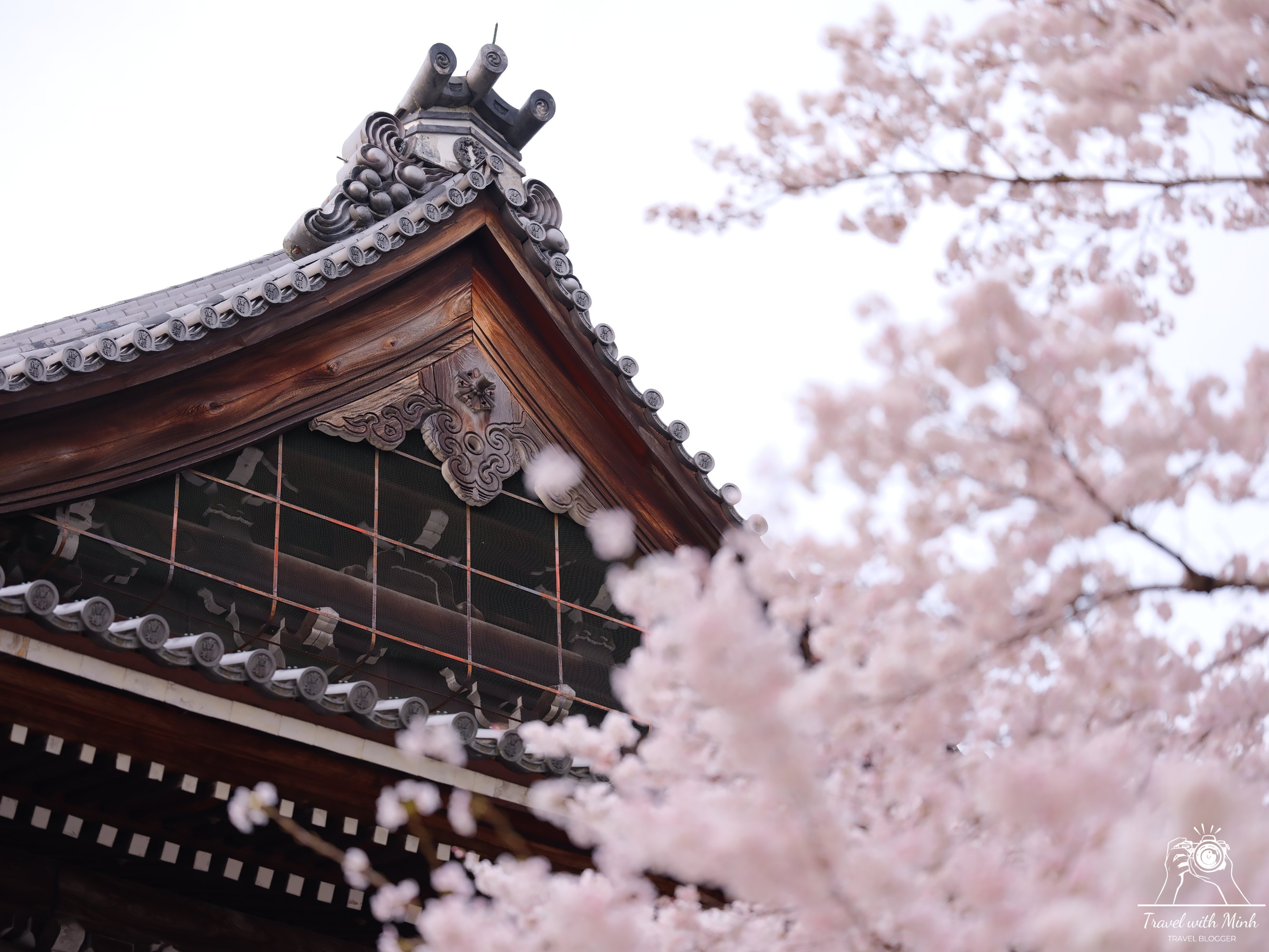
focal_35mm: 87
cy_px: 476
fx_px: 3189
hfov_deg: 22.5
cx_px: 634
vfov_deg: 17.0
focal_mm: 110
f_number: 2
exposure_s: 1/550
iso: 200
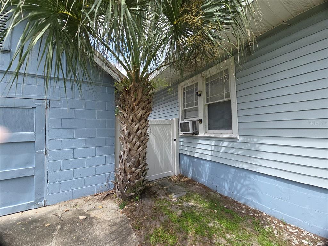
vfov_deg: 89.9
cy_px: 123
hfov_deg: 106.2
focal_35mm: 13
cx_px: 164
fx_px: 123
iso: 50
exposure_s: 1/957
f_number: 2.2
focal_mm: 2.2
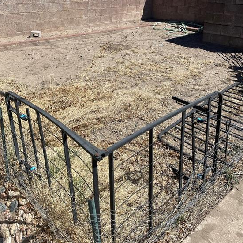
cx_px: 121
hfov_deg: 51.1
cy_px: 75
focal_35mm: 32
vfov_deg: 49.9
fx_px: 254
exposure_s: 1/4049
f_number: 1.6
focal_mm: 5.1
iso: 32
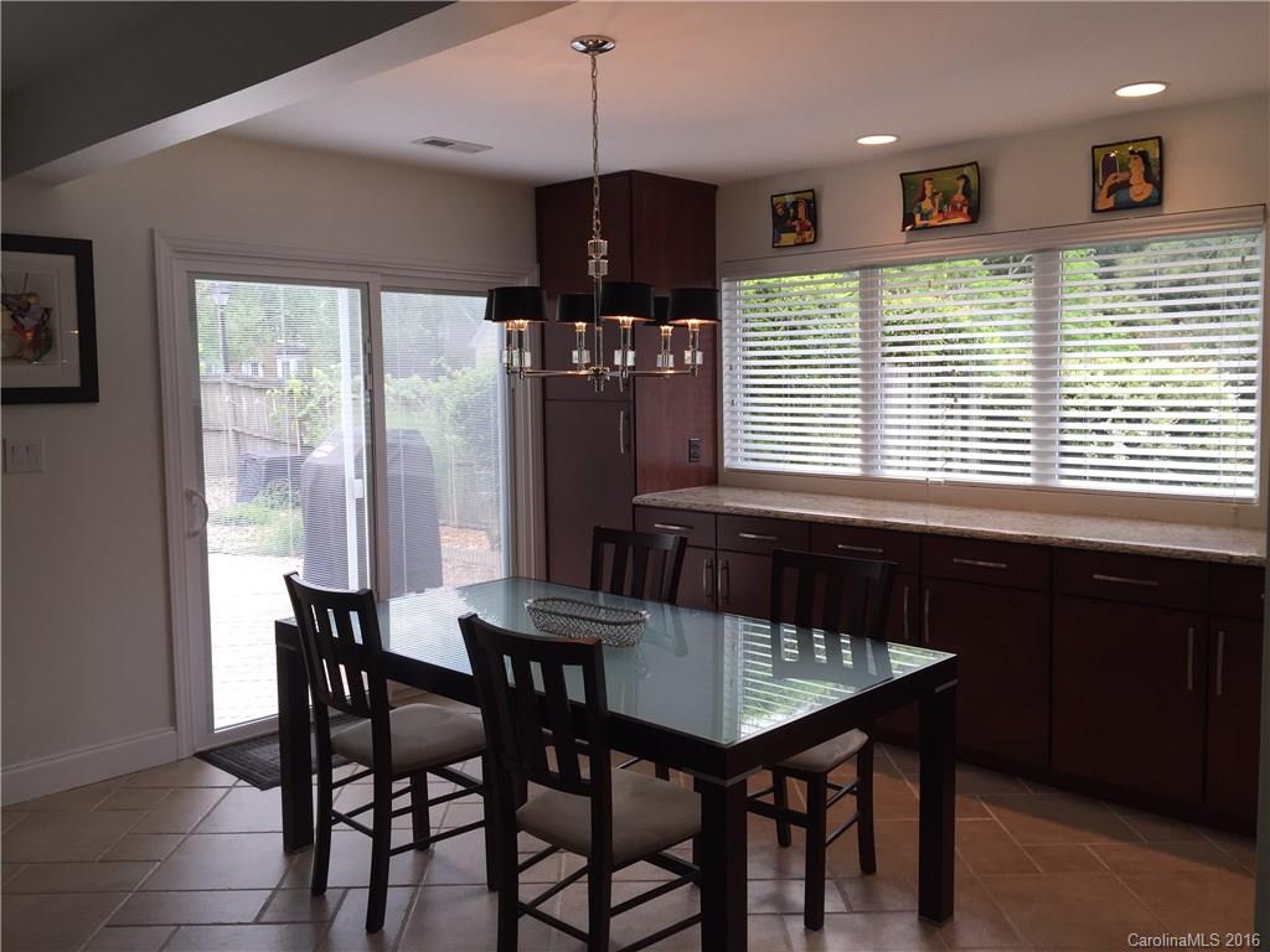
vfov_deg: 48.2
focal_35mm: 29
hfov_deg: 61.7
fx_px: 1064
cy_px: 476
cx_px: 635
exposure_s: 1/120
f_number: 2.2
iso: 40
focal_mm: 4.15
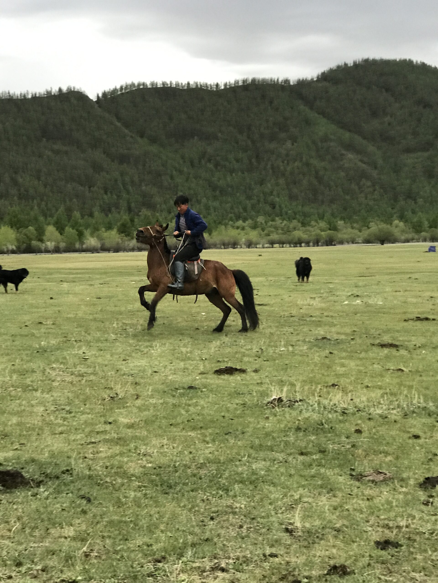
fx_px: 962
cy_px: 292
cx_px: 219
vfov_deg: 33.8
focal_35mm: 57
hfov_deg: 25.7
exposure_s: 1/50
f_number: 2.8
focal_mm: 6.6
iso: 100
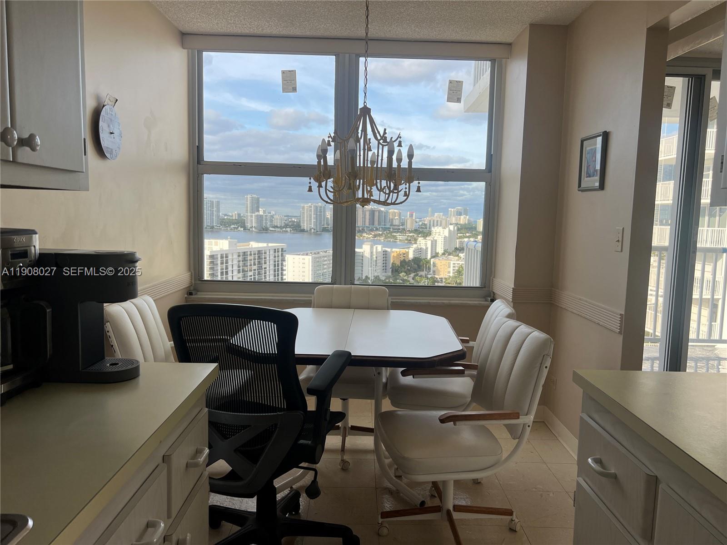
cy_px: 272
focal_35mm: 26
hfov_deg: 67.3
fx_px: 546
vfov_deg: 53.1
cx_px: 364
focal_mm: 5.7
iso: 50
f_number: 1.5
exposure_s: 1/827
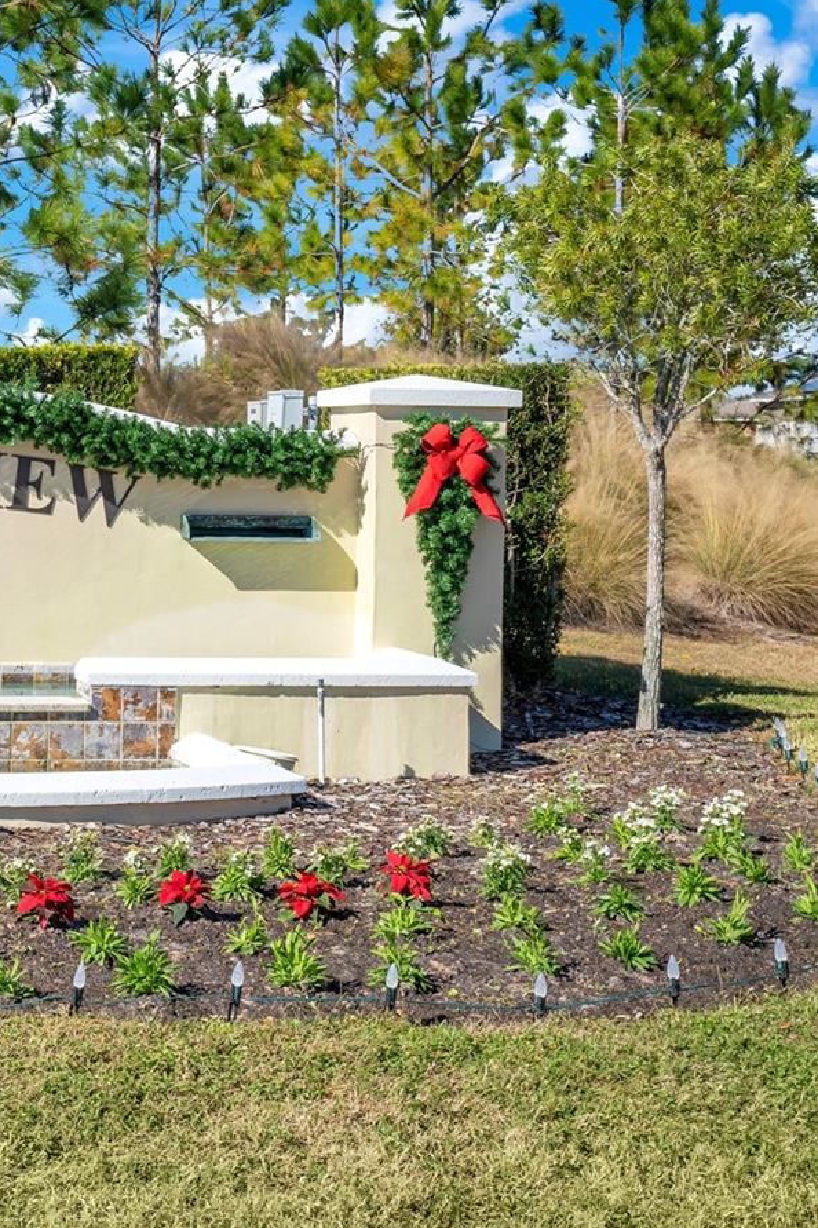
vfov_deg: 32.8
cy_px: 523
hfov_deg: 21.0
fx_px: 2081
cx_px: -118
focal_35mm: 61
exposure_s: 1/200
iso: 100
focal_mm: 34
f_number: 10
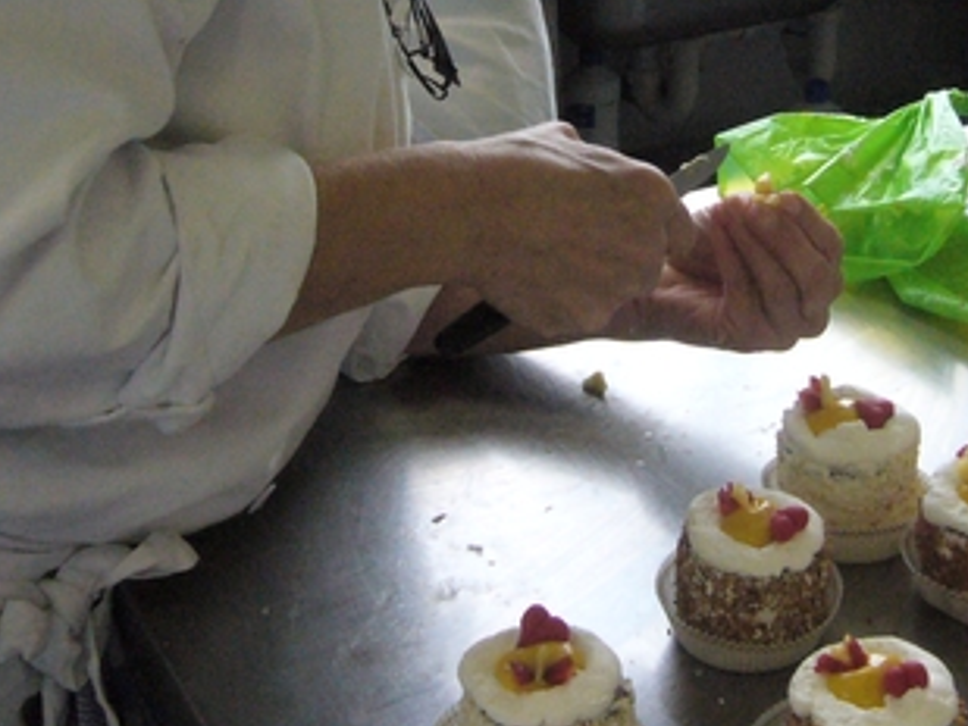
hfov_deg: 28.2
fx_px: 1902
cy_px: 88
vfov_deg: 21.2
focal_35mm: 68
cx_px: 695
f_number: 2.8
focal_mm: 5.8
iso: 400
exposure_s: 1/320
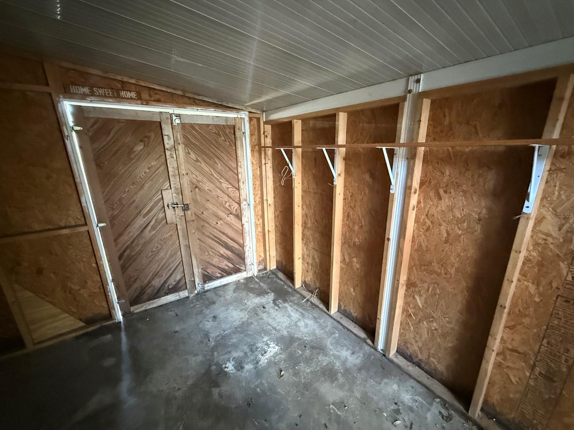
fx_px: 249
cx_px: 298
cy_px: 223
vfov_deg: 81.7
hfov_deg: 98.1
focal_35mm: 15
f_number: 2.2
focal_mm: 2.22
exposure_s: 1/43
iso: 1250
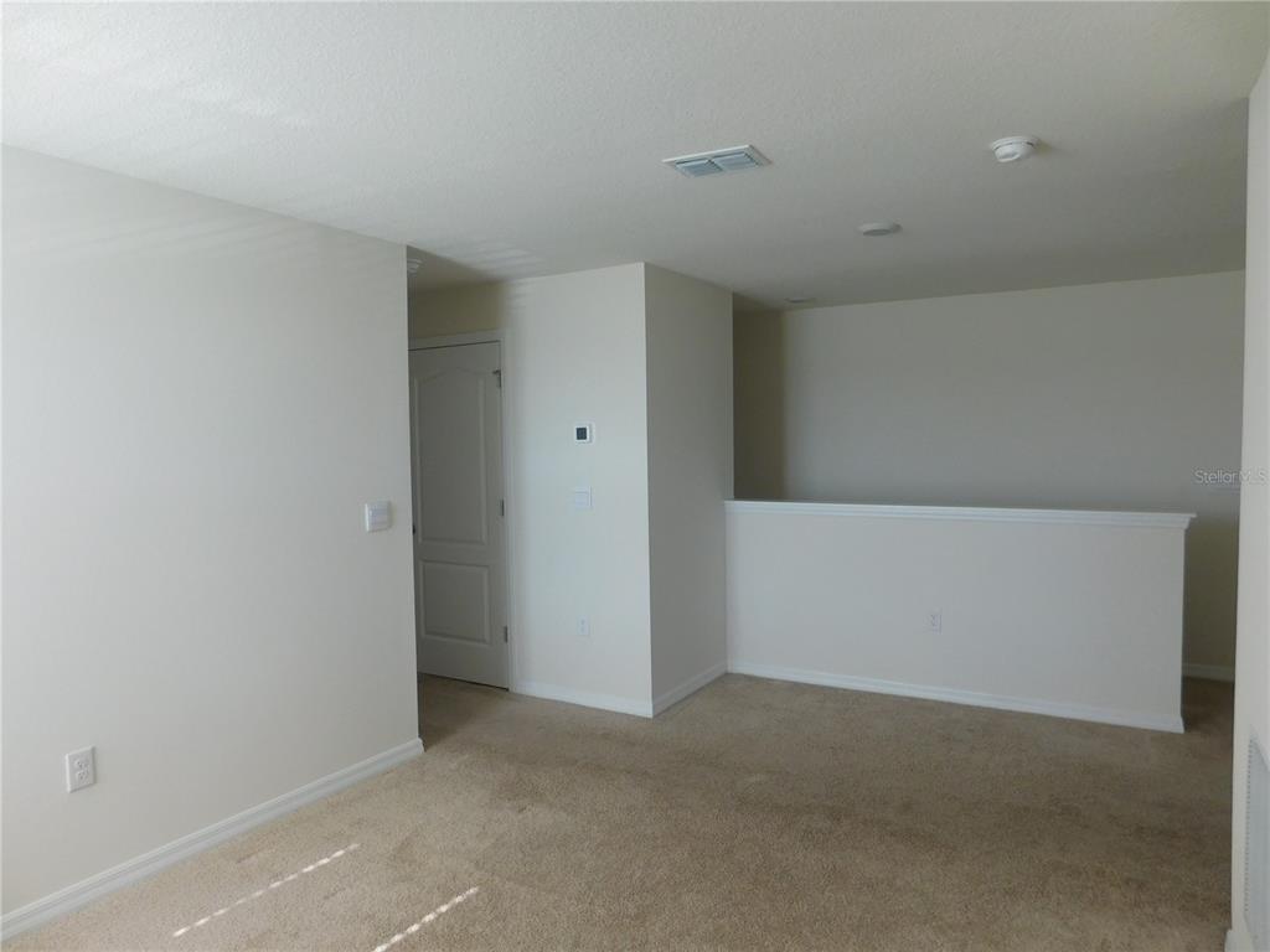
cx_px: 635
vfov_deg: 58.9
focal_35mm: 23
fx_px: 844
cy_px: 476
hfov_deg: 73.9
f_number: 3
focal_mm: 4
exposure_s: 1/50
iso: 125
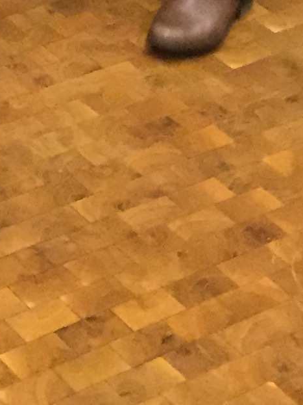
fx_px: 1775
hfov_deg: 9.2
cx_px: -284
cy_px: -438
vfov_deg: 11.5
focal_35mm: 152
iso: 250
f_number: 2.2
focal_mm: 4.15
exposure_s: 1/30
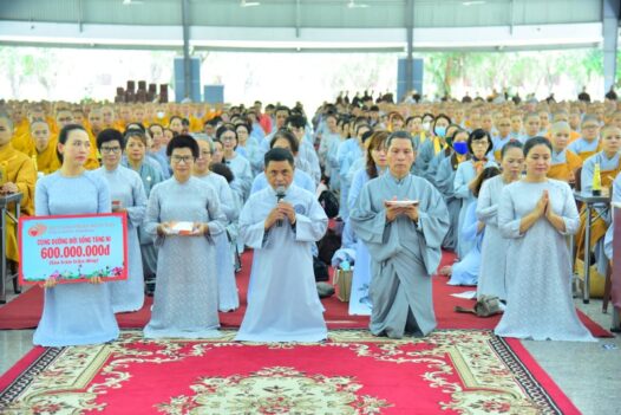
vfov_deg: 19.5
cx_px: 310
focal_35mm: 70
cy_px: 208
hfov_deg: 28.8
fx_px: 1208
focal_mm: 70
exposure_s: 1/125
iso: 1250
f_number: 4
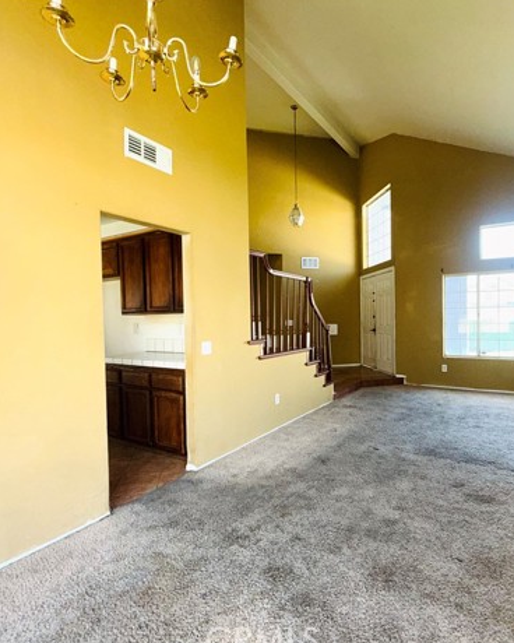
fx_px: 361
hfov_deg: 70.1
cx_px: 310
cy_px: 324
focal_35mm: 19
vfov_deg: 83.3
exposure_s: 1/122
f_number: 2.2
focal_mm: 2.22
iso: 80
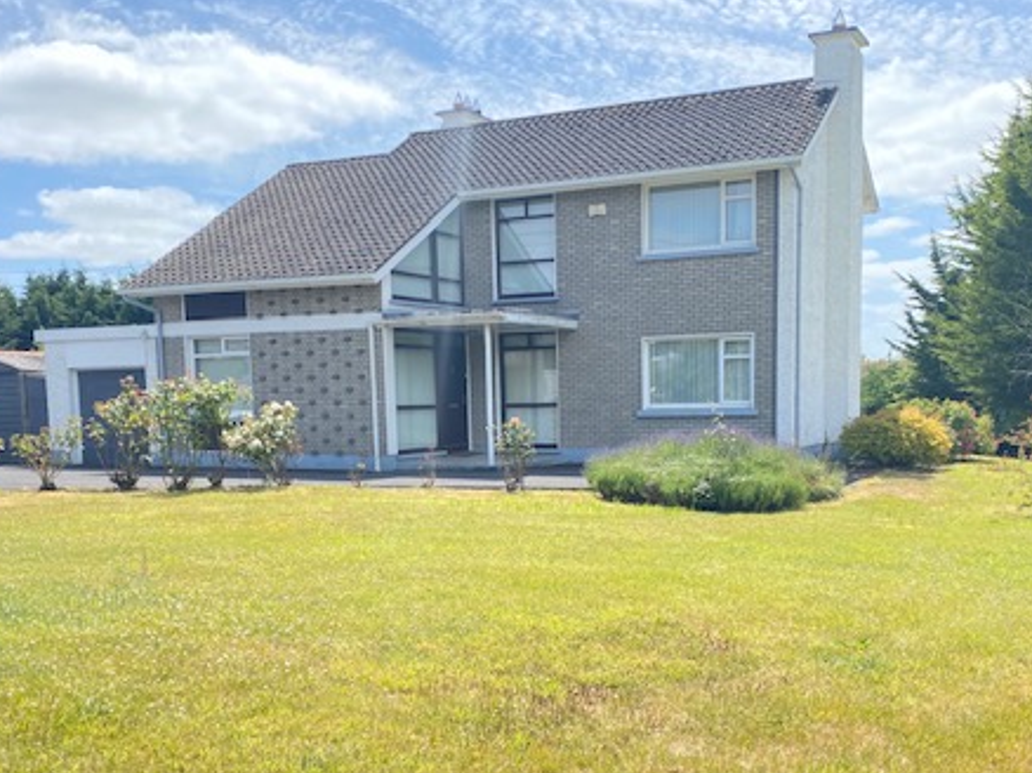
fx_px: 1132
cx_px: 568
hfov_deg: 48.9
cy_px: 509
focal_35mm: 38
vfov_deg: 37.3
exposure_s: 1/1043
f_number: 1.8
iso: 32
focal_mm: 4.25
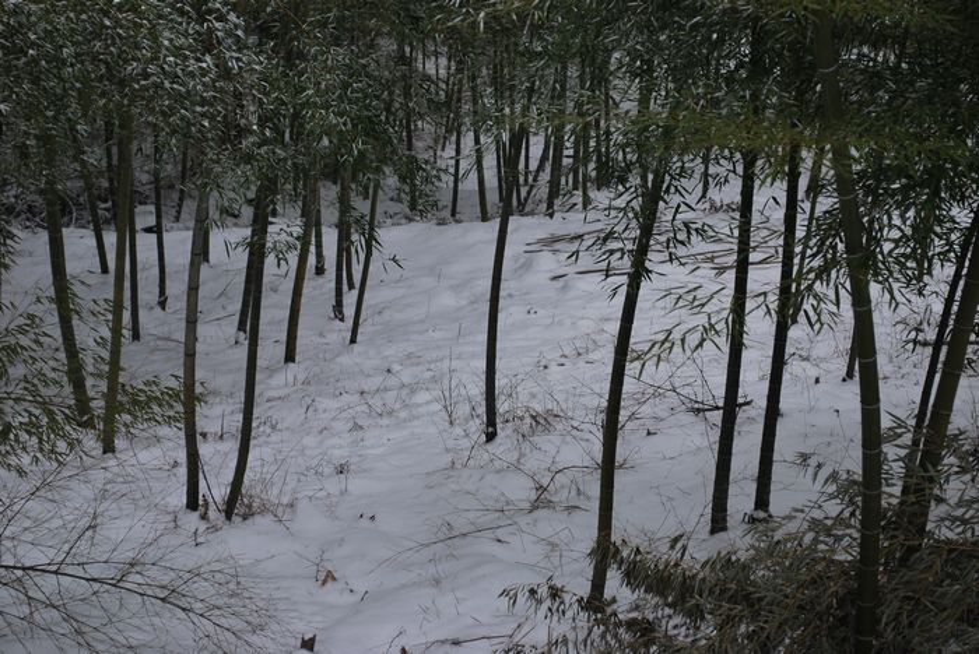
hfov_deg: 24.6
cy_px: 327
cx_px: 490
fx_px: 2245
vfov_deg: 16.6
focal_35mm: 82
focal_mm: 55
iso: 100
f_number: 6.3
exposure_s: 1/125
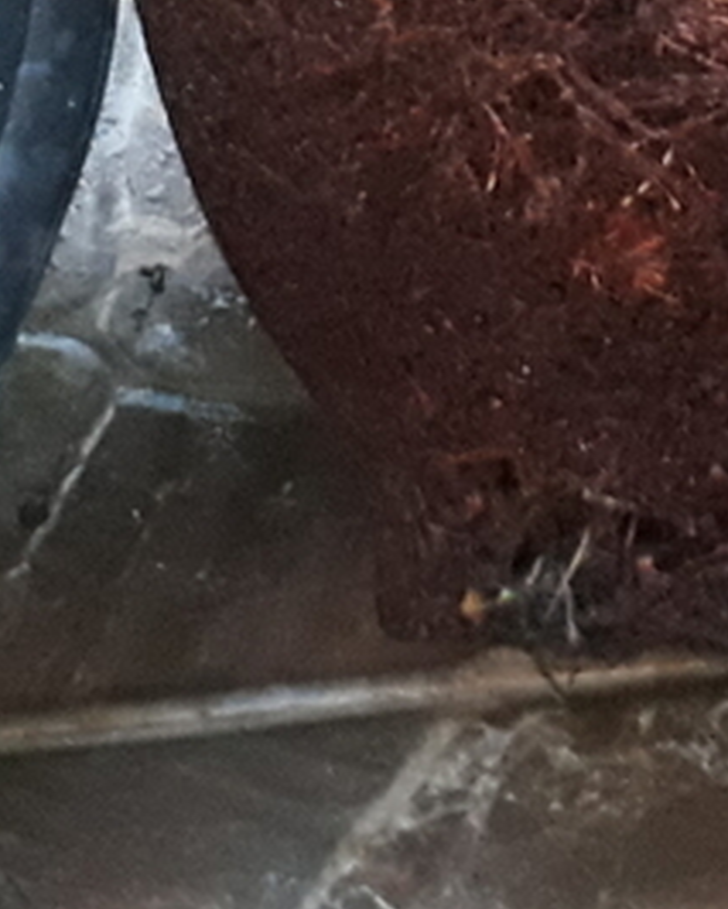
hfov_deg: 12.6
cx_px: 913
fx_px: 3203
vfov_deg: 15.0
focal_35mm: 119
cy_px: -431
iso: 640
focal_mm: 3.6
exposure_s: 1/17
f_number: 1.9
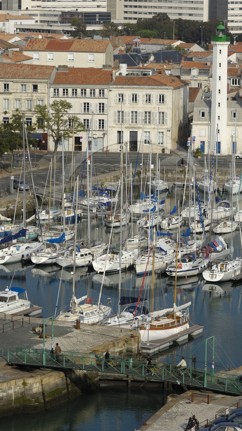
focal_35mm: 150
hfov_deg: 8.1
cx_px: 134
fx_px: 1706
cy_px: 216
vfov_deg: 14.4
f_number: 8.5
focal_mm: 95
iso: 100
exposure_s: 1/250
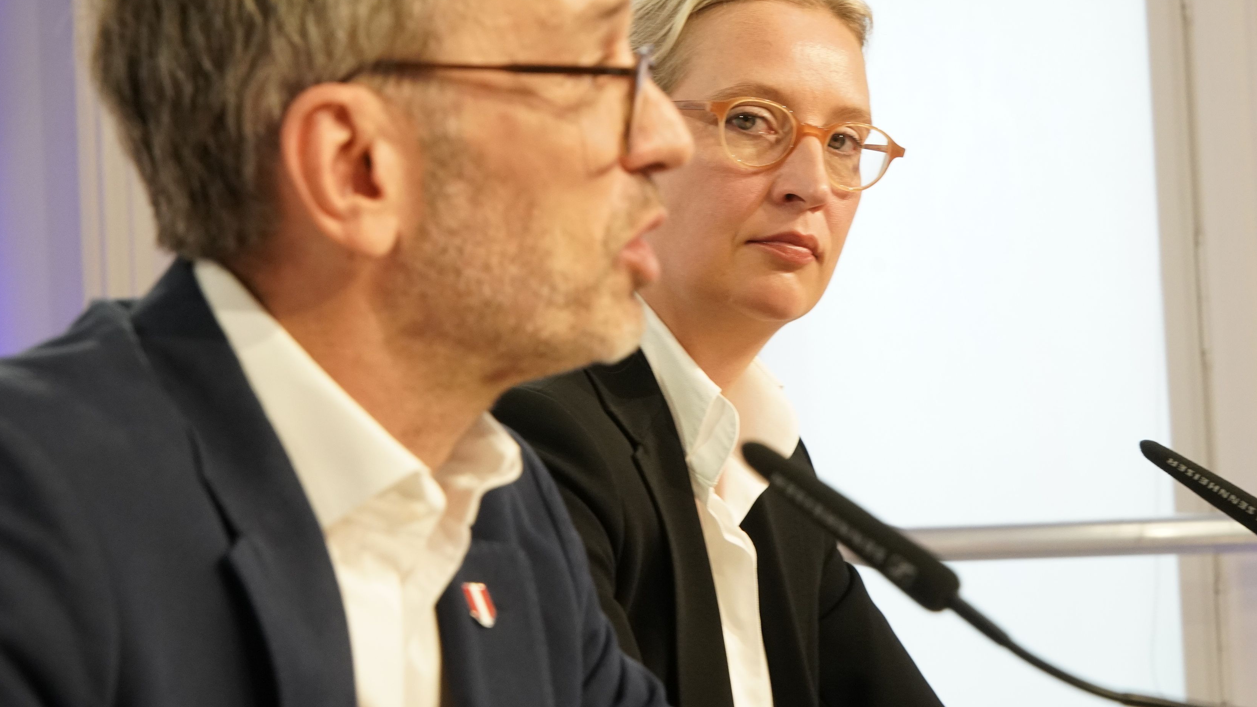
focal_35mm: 118
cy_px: 204
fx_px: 3933
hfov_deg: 18.2
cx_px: 686
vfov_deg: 10.3
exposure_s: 1/250
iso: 3200
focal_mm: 93
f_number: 9
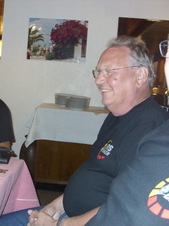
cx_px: 22
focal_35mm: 51
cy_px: 113
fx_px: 332
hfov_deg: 27.7
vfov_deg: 37.5
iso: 200
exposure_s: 1/30
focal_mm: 6.3
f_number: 2.8
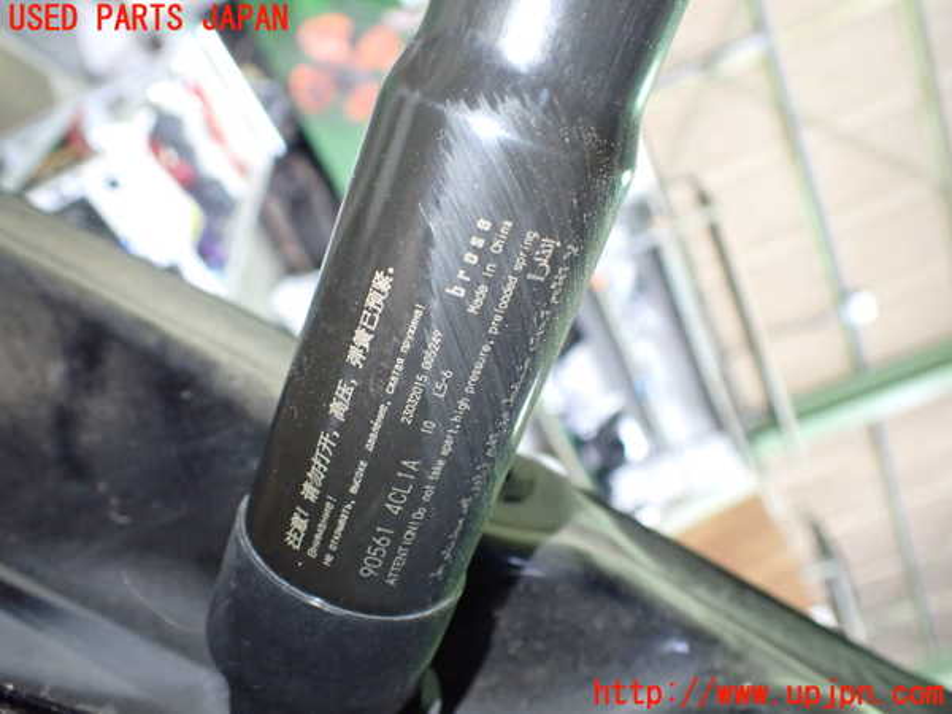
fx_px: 825
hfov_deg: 60.0
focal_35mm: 30
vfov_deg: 46.8
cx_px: 476
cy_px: 357
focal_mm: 5.4
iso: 800
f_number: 2.3
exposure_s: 1/40
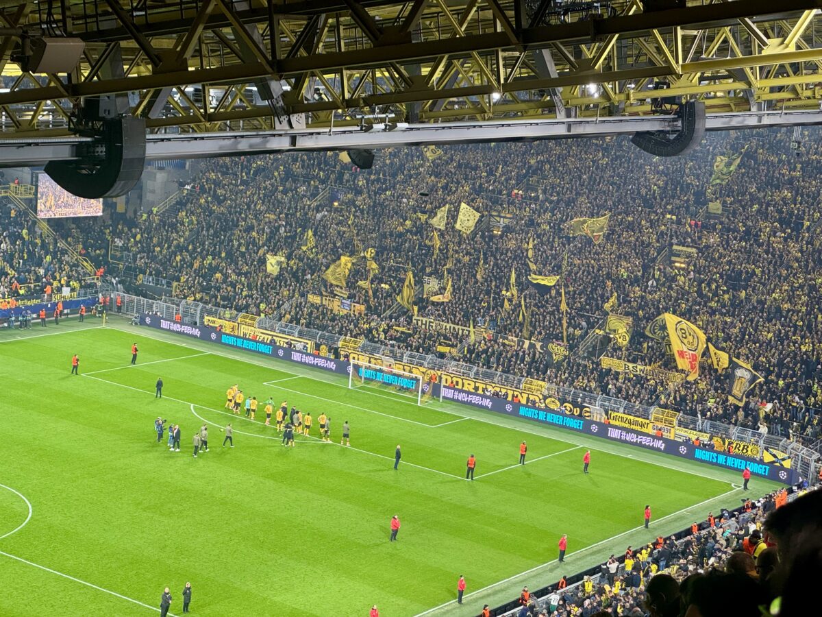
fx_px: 1828
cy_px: 308
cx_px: 411
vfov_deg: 19.1
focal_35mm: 77
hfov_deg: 25.3
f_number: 2.8
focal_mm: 9
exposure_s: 1/50
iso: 125
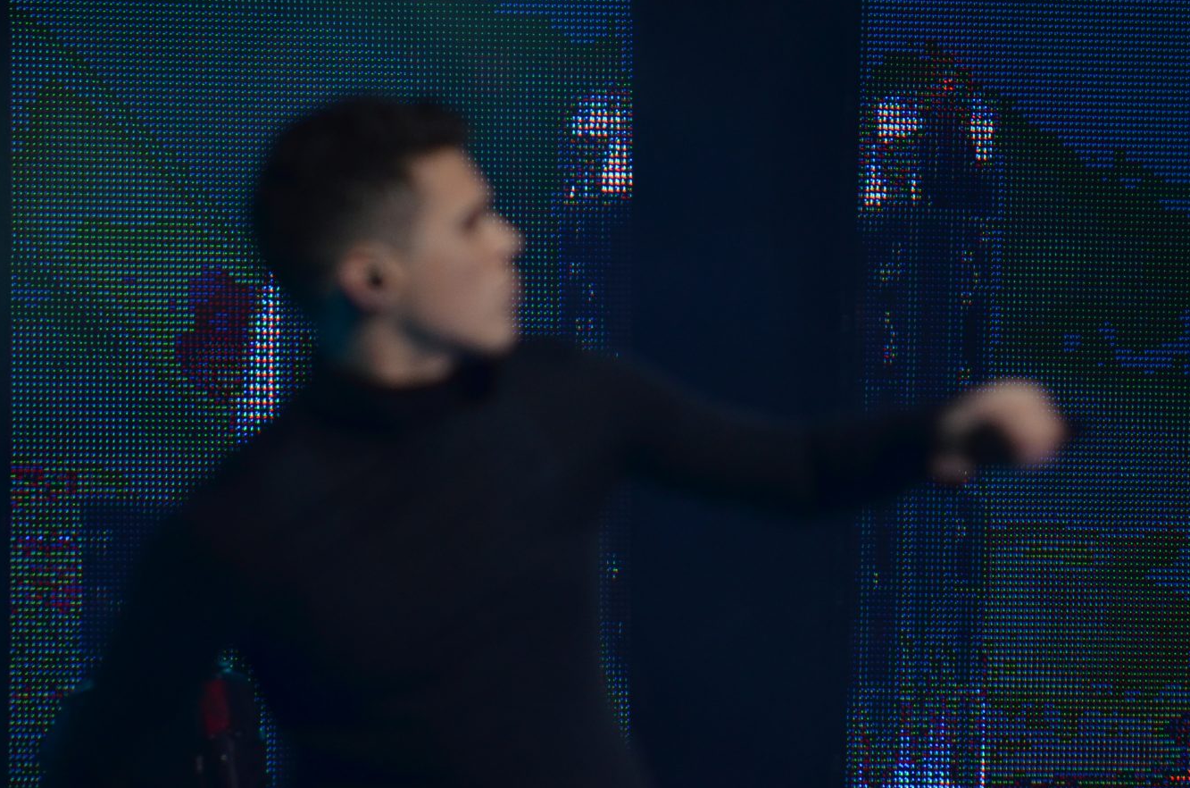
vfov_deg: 3.0
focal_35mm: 461
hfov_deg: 4.5
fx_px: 15202
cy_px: 497
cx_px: 497
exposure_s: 1/125
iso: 800
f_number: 5.6
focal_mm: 200
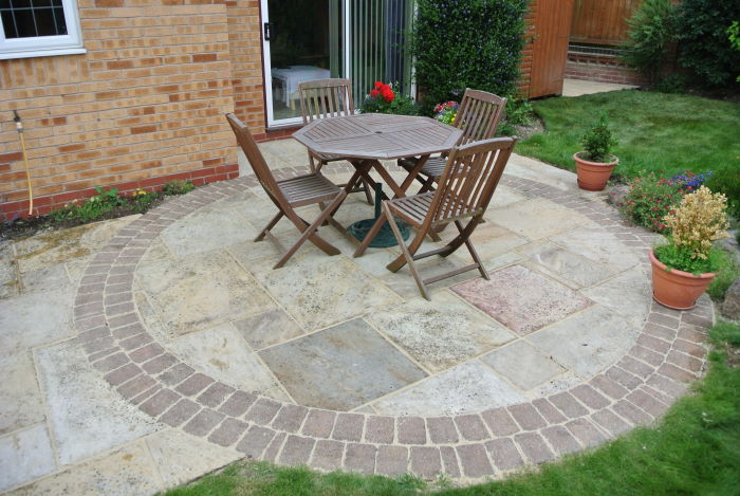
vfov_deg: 48.1
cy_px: 248
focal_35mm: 27
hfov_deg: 67.3
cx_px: 370
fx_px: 556
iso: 100
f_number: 4.5
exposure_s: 1/400
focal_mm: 10
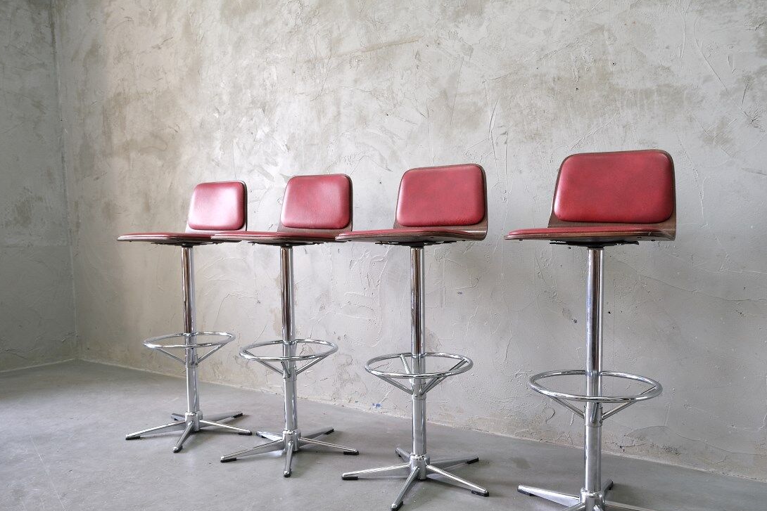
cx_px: 419
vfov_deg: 46.2
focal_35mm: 28
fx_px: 597
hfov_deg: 65.3
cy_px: 297
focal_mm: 16
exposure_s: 1/20
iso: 640
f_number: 4
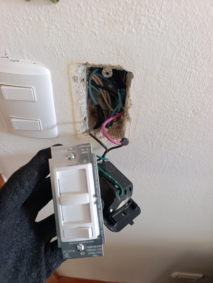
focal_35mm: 23
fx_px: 188
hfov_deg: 59.0
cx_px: 106
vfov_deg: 73.8
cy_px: 142
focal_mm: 6.14
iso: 1000
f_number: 1.6
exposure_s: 1/30
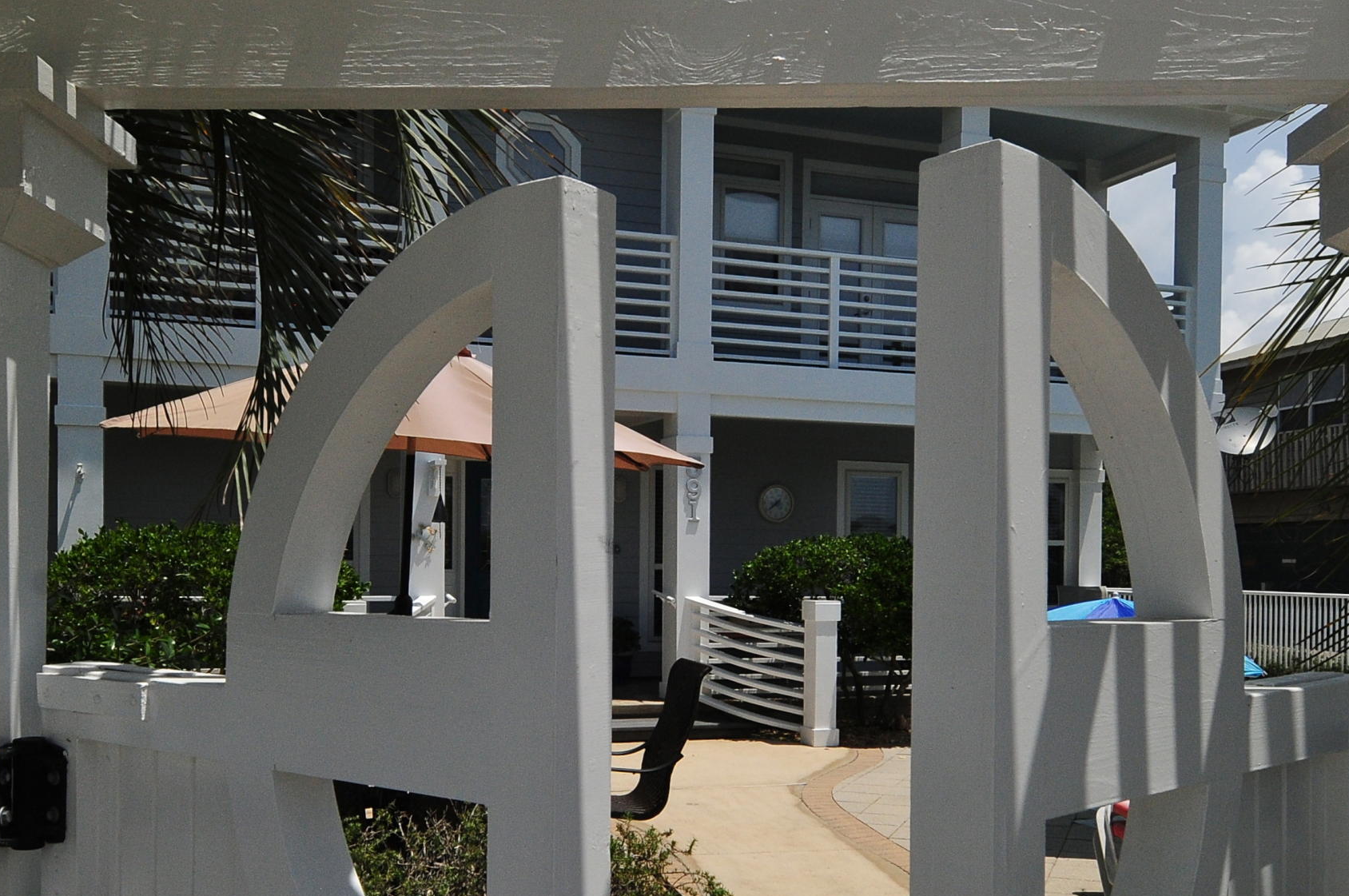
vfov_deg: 40.7
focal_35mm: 32
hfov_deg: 58.7
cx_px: 616
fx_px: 1198
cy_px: 565
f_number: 10
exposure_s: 1/400
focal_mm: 12
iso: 400
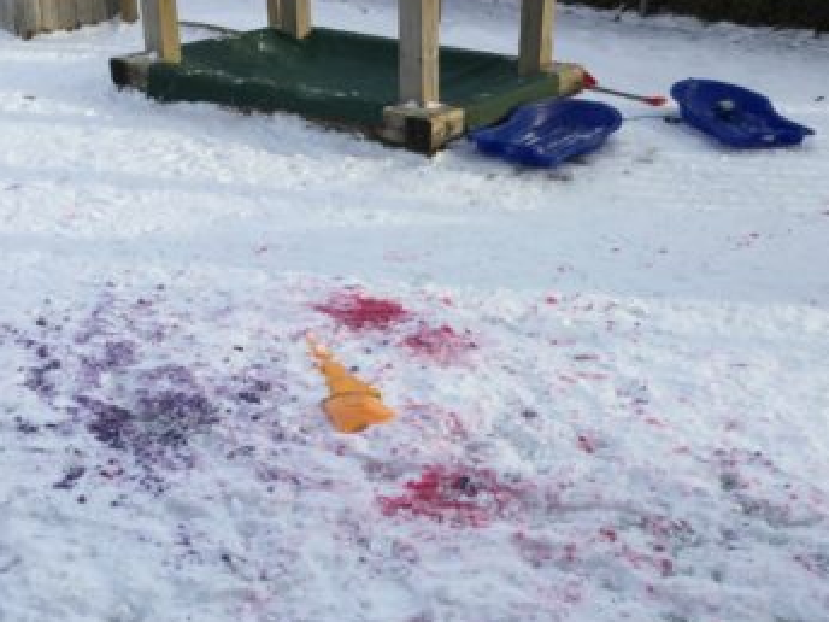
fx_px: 1078
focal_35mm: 45
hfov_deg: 42.0
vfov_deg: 31.9
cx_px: 446
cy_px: 413
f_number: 2.4
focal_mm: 3.3
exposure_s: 1/673
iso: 25
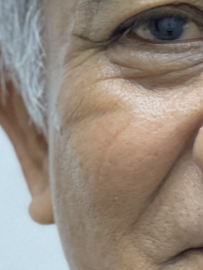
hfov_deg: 4.5
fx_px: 2543
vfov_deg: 6.1
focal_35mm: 325
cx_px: 298
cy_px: 302
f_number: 2.2
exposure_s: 1/40
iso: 320
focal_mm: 7.5
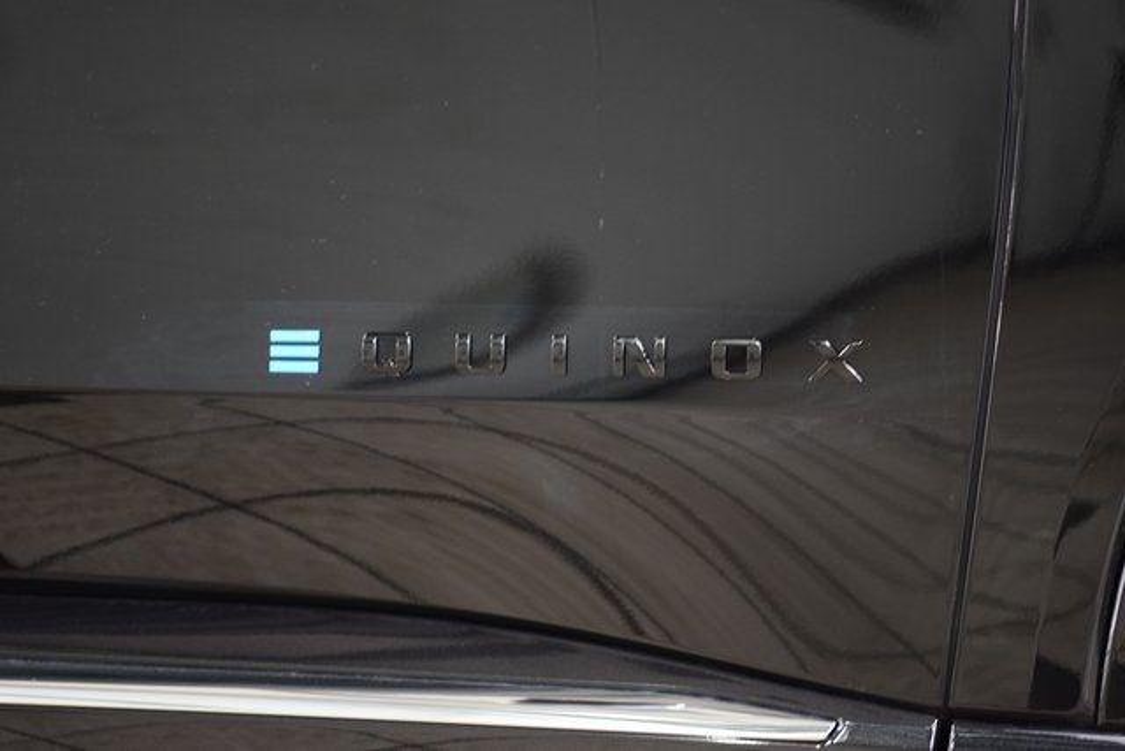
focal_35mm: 105
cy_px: 376
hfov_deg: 19.5
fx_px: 3282
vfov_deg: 13.0
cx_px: 562
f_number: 2.8
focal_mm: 70
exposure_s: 1/30
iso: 1600
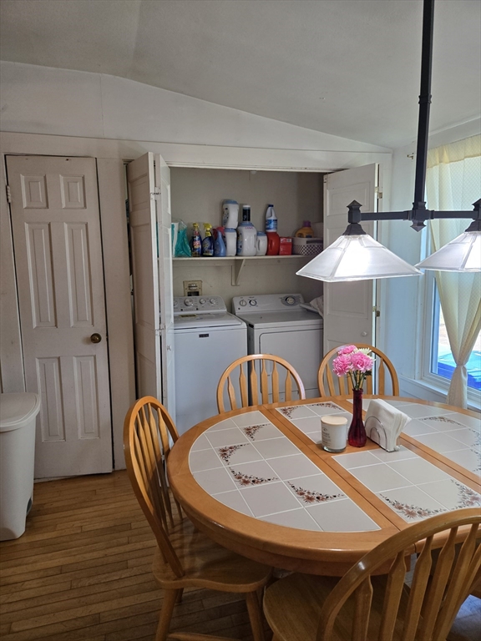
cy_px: 320
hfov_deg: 58.9
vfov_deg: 73.9
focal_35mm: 23
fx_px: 426
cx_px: 240
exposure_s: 1/120
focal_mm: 5.4
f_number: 1.8
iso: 125
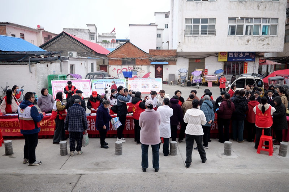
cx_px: 144
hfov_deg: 65.5
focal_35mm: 28
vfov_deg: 46.4
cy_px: 96
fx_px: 225
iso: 100
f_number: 2.8
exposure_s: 1/160
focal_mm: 28
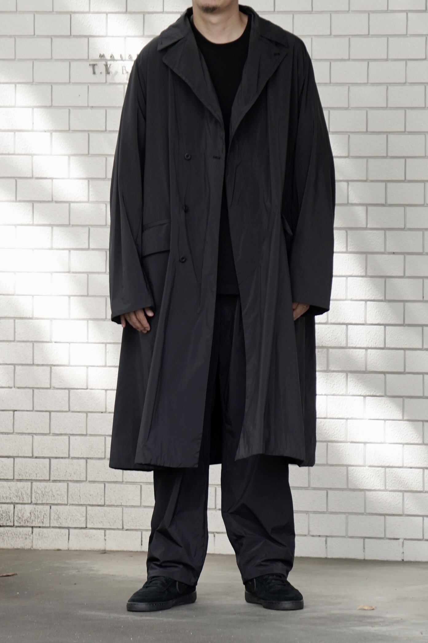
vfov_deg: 11.8
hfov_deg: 7.9
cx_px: 214
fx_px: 3103
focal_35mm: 174
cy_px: 322
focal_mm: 174
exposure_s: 1/320
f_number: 5.6
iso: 800
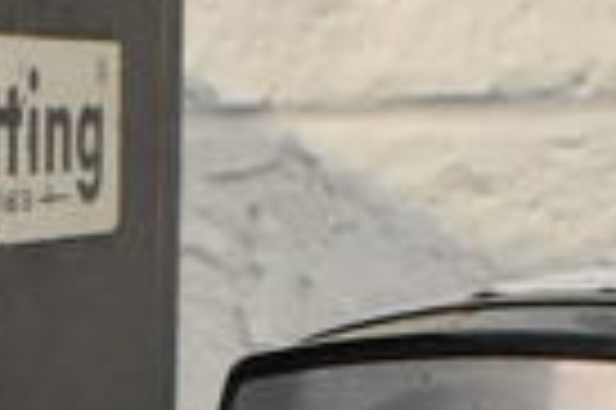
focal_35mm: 180
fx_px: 3076
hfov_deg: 10.8
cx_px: -459
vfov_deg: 7.1
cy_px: 1016
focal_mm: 18
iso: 1600
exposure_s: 1/30
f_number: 3.5
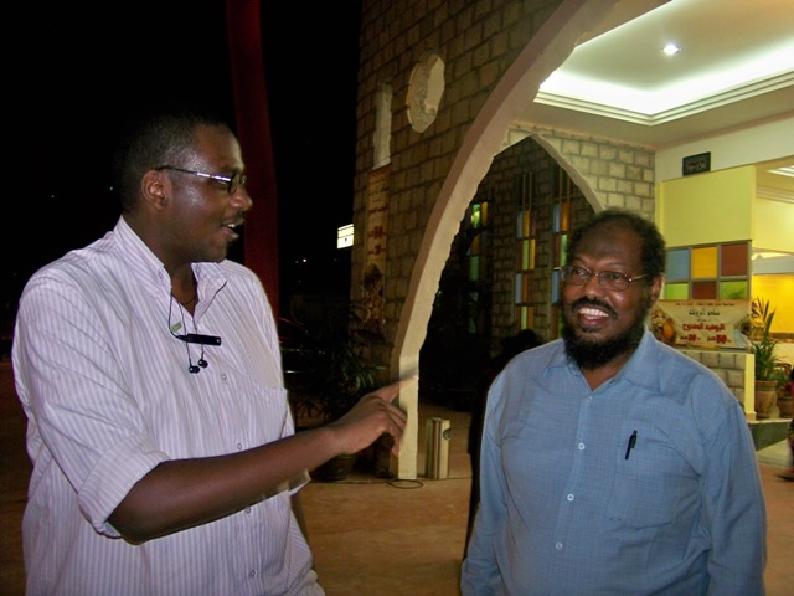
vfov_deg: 42.9
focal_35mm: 33
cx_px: 397
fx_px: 757
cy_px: 298
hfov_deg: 55.4
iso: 200
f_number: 2.8
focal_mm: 5.85
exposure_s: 1/30
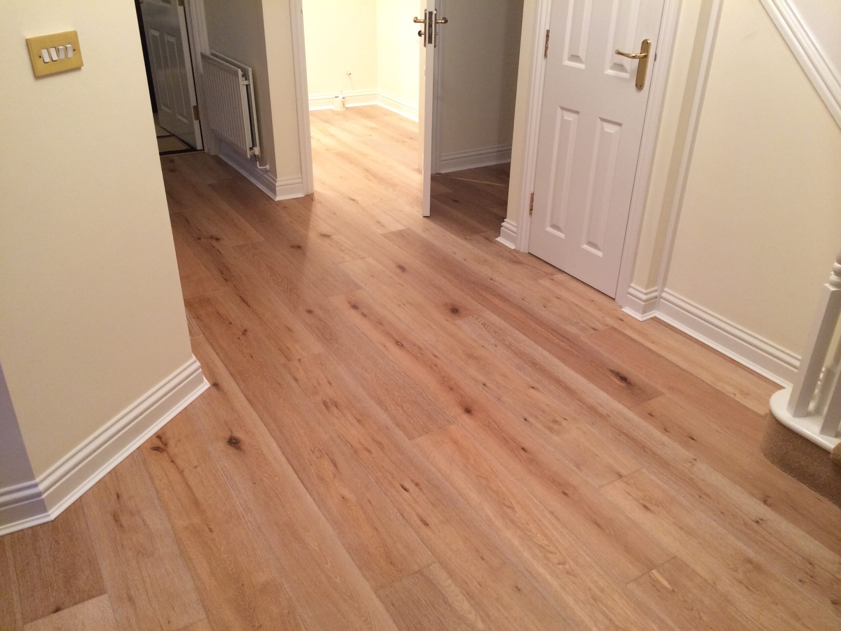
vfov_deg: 46.8
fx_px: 729
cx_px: 420
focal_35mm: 30
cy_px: 316
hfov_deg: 60.0
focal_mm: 4.12
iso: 200
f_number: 2.2
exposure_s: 1/33
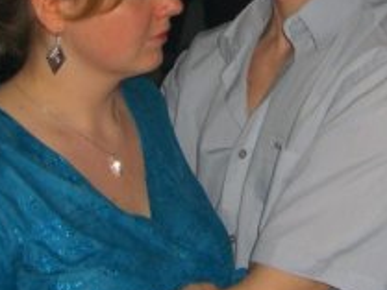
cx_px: 291
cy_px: 20
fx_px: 1219
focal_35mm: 109
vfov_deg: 13.5
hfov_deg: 17.9
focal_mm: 7.9
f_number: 2.8
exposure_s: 1/60
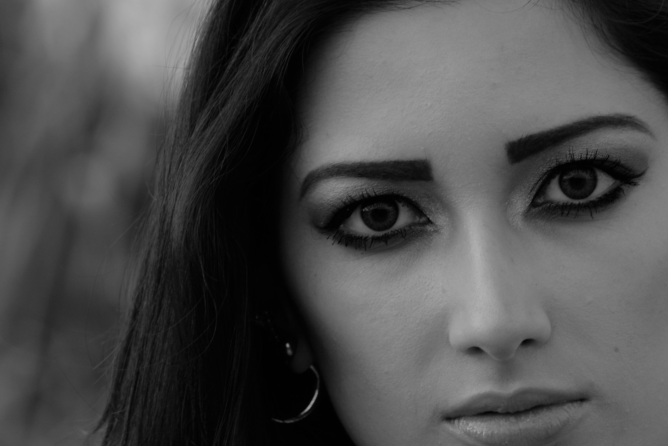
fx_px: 7776
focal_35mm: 419
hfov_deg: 4.9
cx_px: 423
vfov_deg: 3.3
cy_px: 276
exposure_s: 1/100
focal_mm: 200
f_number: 9
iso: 800
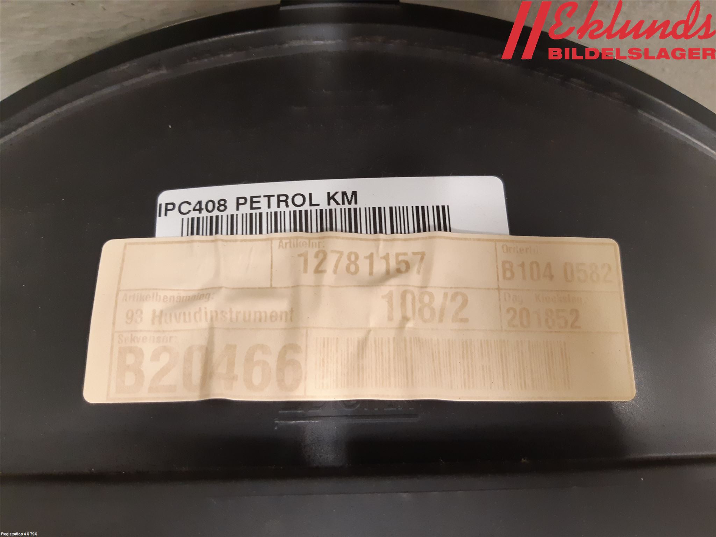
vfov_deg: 53.1
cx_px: 358
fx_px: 538
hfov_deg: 67.3
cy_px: 268
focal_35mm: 26
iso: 200
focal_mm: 3.93
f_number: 1.7
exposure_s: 1/33
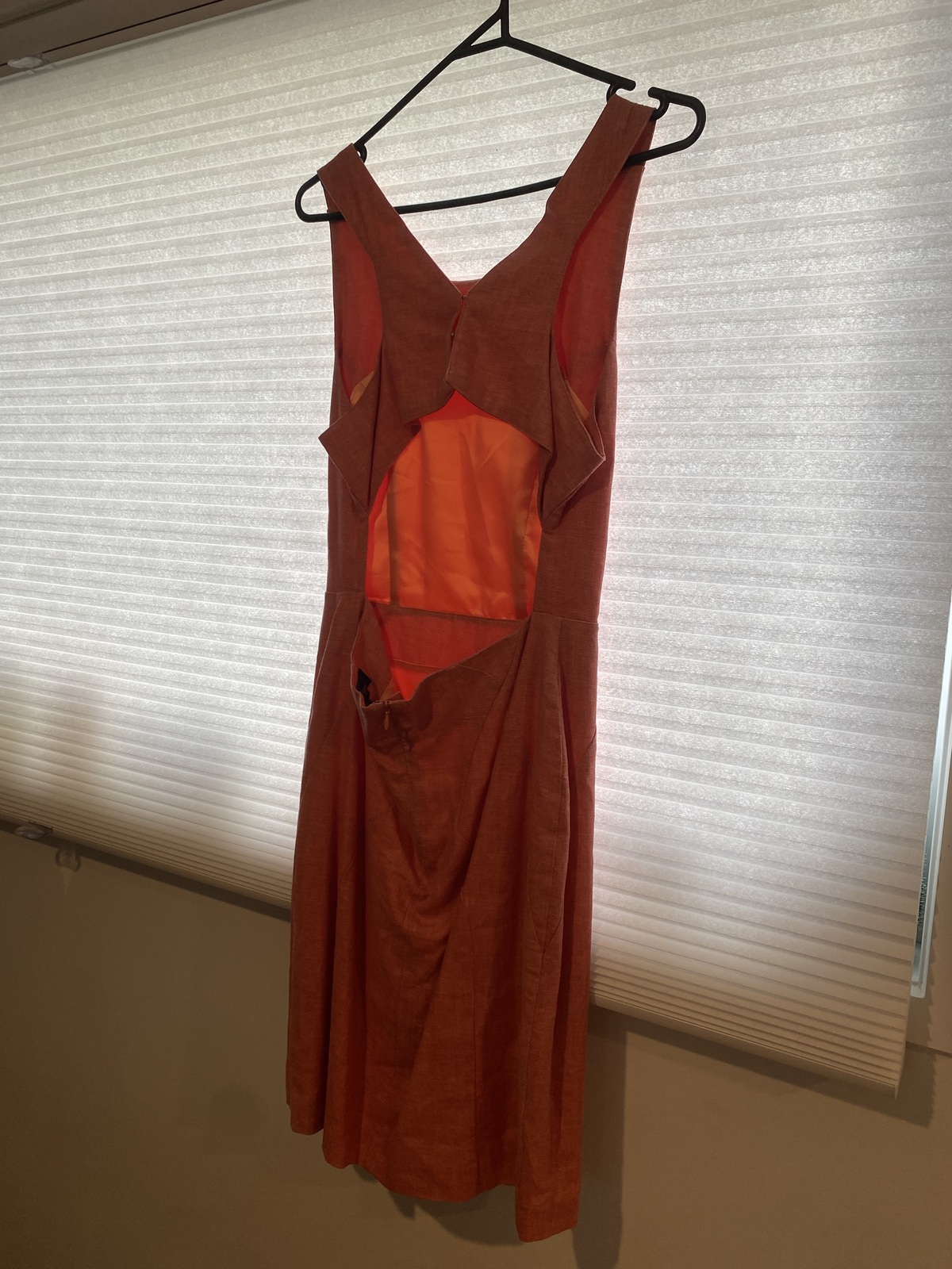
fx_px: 953
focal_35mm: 26
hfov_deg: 53.1
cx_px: 476
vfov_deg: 67.3
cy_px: 634
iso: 50
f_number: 1.8
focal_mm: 4.25
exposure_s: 1/100
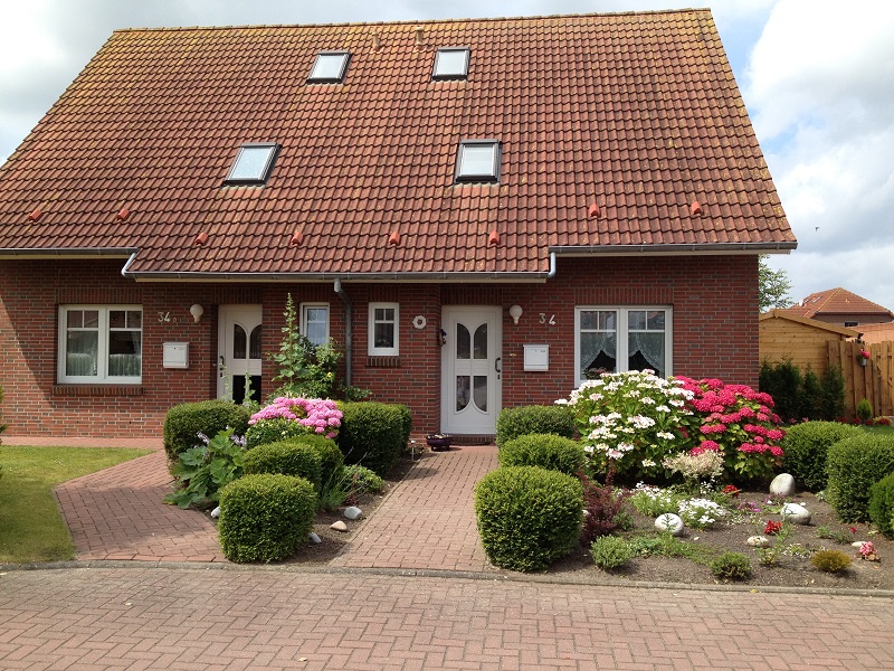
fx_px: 904
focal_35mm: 35
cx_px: 447
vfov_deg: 40.7
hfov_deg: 52.6
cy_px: 336
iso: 50
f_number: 2.4
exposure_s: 1/890
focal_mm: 4.28
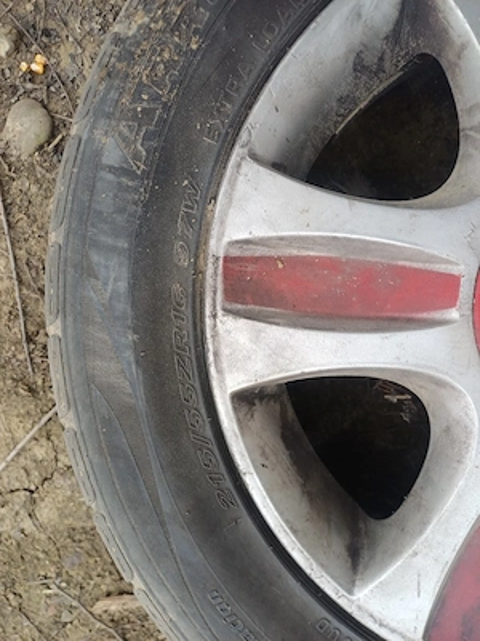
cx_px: 240
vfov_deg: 69.4
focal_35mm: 25
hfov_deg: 54.9
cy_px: 320
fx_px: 462
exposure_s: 1/208
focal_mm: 4.65
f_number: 1.8
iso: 50
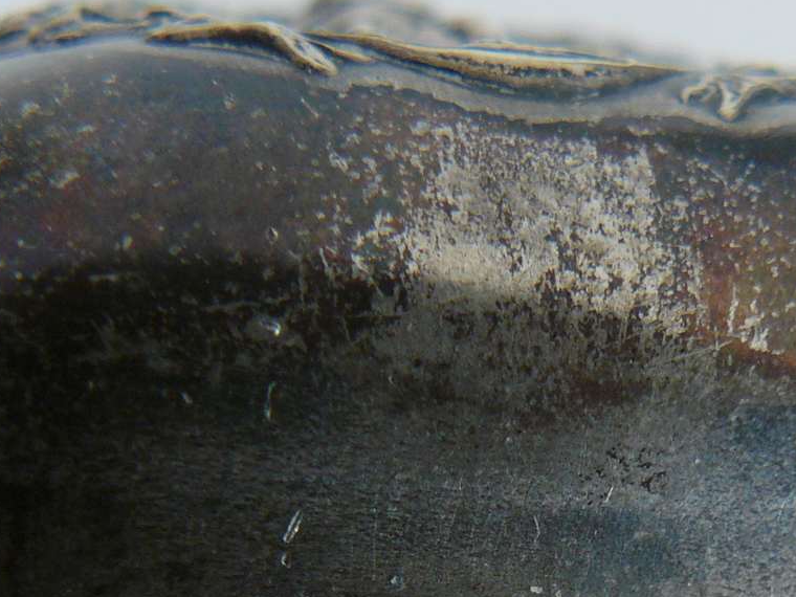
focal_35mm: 97
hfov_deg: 20.2
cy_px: 701
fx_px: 2231
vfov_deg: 14.8
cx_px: 504
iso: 100
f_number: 2.8
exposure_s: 1/30
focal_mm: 6
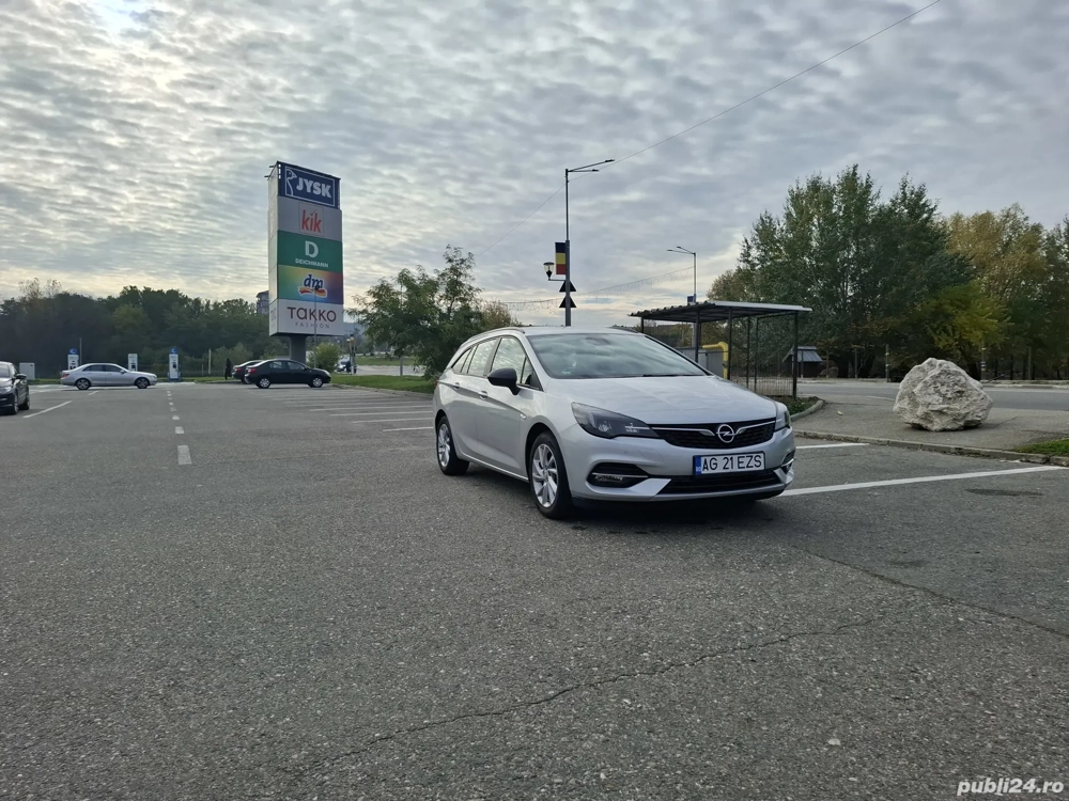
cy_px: 400
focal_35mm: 23
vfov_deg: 58.9
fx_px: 710
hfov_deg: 73.9
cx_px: 534
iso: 50
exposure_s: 1/3279
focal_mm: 5.54
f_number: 1.8
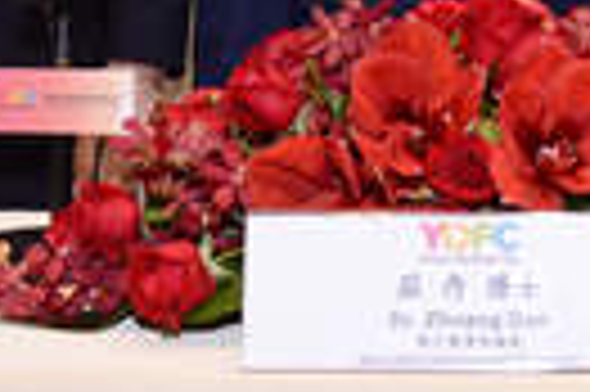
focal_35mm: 174
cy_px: -338
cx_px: 486
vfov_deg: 7.6
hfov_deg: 11.8
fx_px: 2848
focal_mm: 38
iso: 1600
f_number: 5.6
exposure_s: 1/125
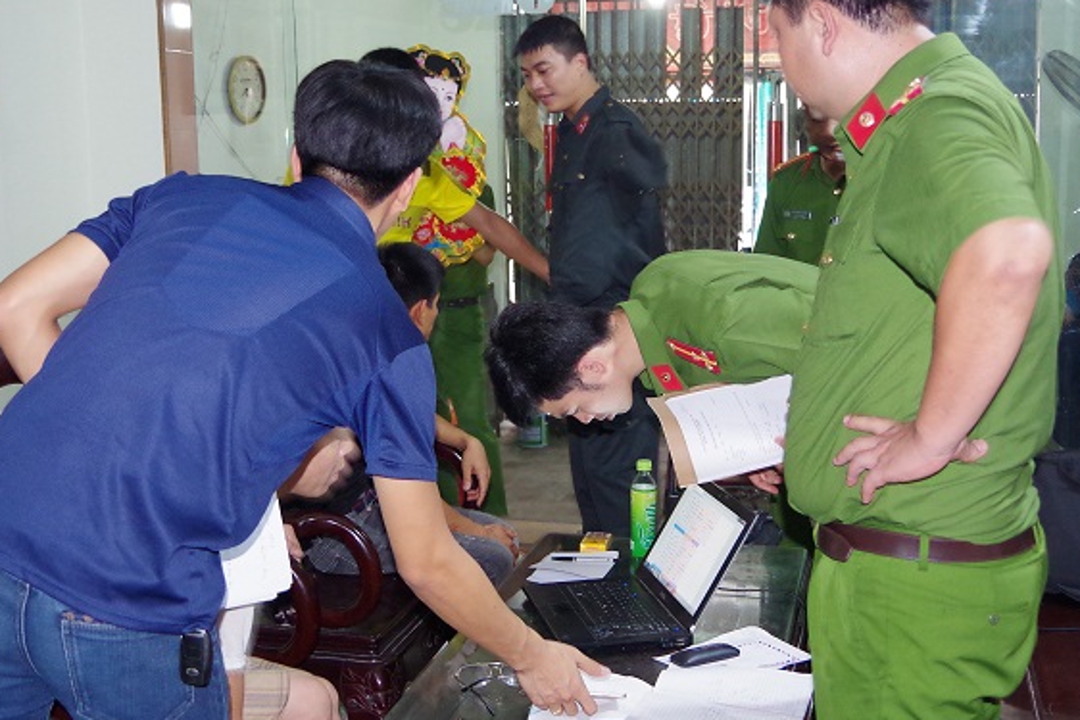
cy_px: 337
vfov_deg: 30.5
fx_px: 1320
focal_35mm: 44
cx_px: 555
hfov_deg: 44.5
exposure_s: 1/20
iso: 1600
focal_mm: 21
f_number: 4
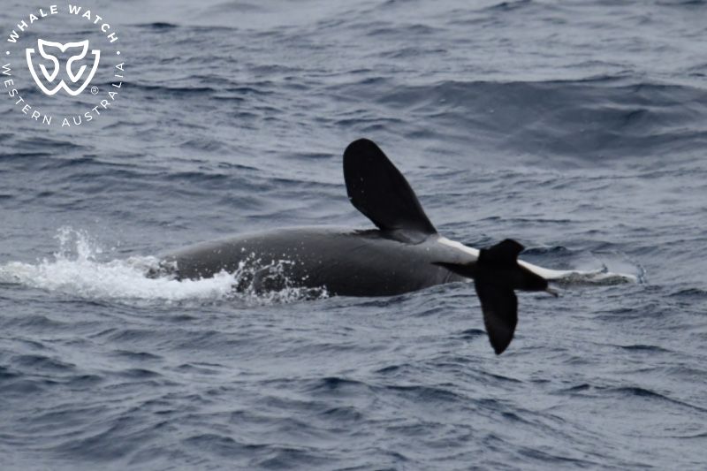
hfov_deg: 3.4
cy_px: 236
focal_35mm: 600
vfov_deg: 2.3
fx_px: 11780
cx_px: 354
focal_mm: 600
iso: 1000
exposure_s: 1/8000
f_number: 6.3
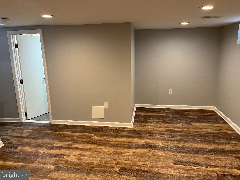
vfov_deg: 53.1
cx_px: 120
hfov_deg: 67.3
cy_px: 90
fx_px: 180
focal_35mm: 26
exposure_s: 1/60
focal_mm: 5.1
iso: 125
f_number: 1.6
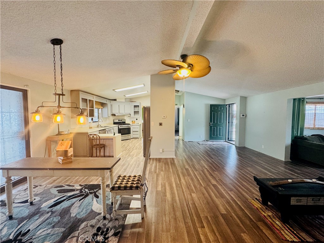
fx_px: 131
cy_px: 122
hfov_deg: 102.1
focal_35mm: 14
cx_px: 162
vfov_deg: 85.7
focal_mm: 2.22
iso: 500
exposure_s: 1/60
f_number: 2.2
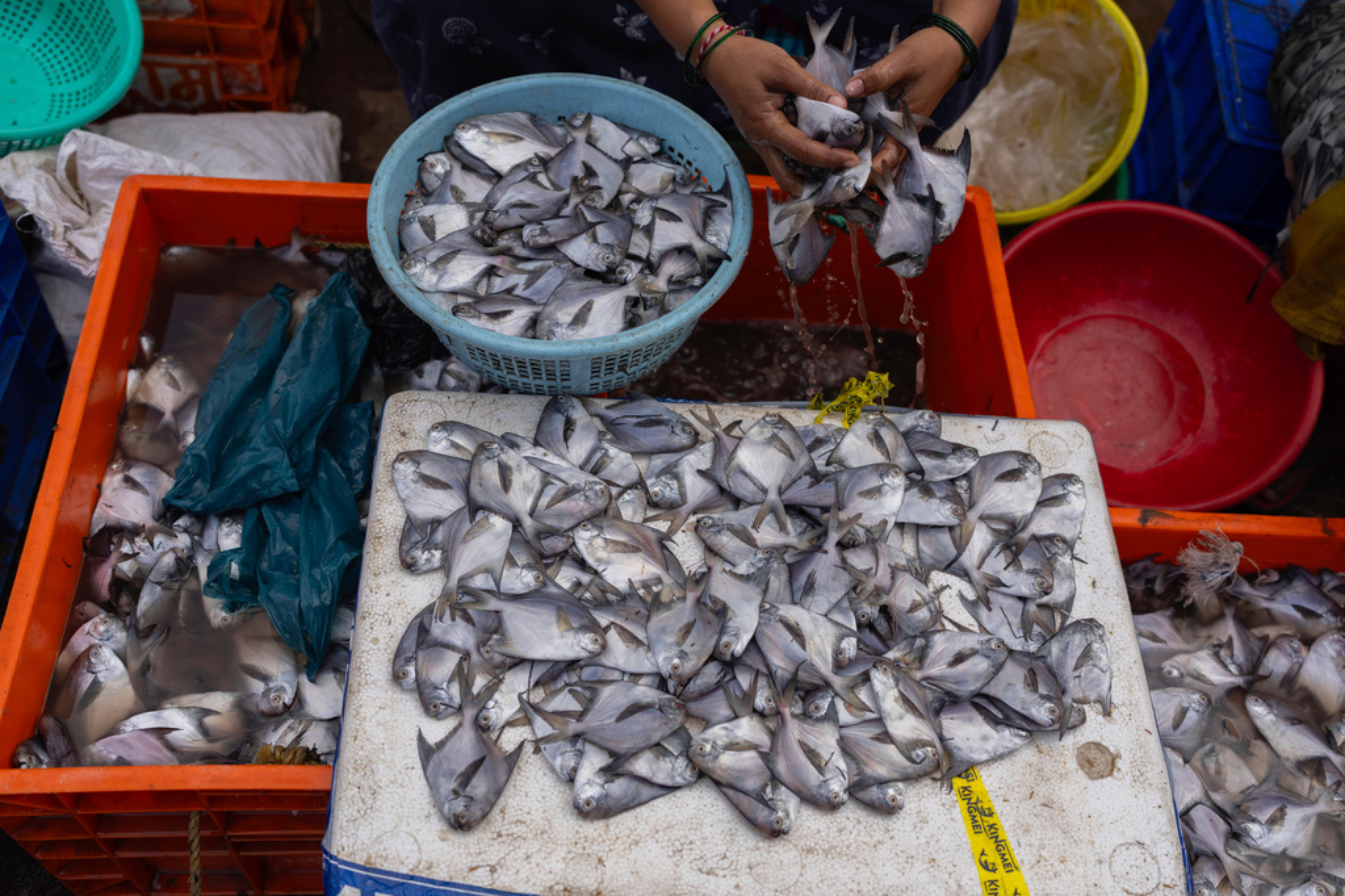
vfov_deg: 37.8
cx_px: 672
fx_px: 1307
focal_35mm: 35
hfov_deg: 54.4
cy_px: 448
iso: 320
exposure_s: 1/1600
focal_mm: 35
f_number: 2.8
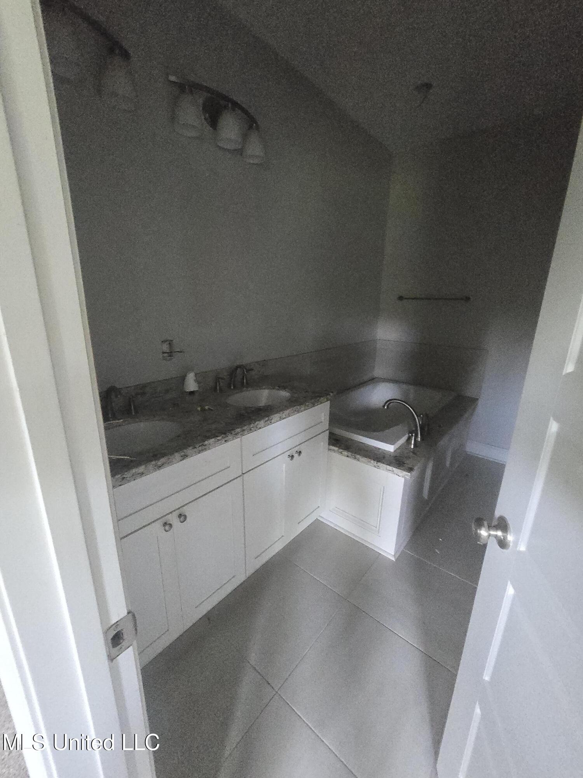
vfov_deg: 106.2
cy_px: 389
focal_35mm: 13
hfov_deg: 89.9
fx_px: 292
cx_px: 292
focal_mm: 2.2
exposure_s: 1/60
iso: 1600
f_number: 2.2
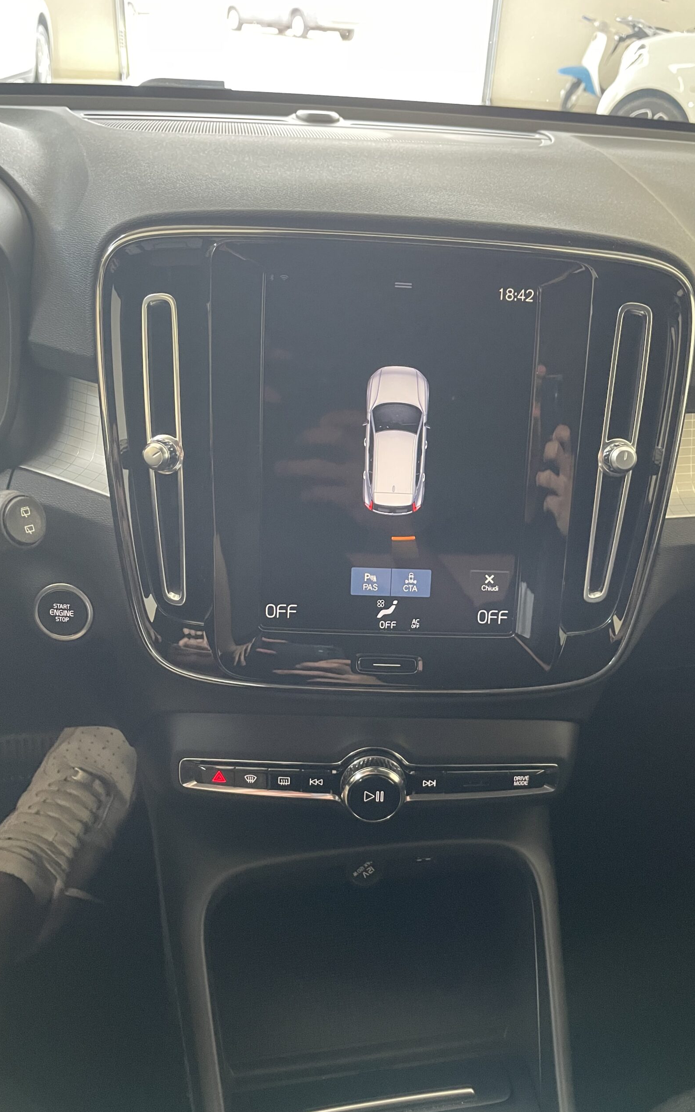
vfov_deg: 66.5
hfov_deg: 44.4
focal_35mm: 28
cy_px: 554
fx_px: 849
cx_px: 394
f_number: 1.6
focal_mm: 4.2
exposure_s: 1/57
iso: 500
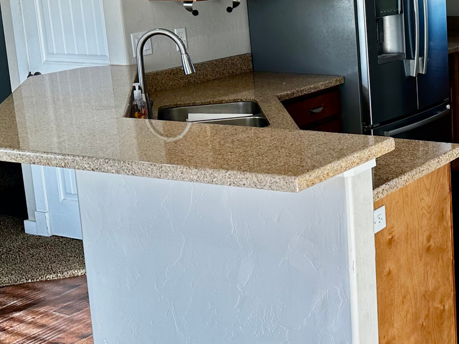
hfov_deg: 28.0
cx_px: 484
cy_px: 100
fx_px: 849
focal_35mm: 64
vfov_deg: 22.8
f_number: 1.78
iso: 64
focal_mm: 6.86
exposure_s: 1/237
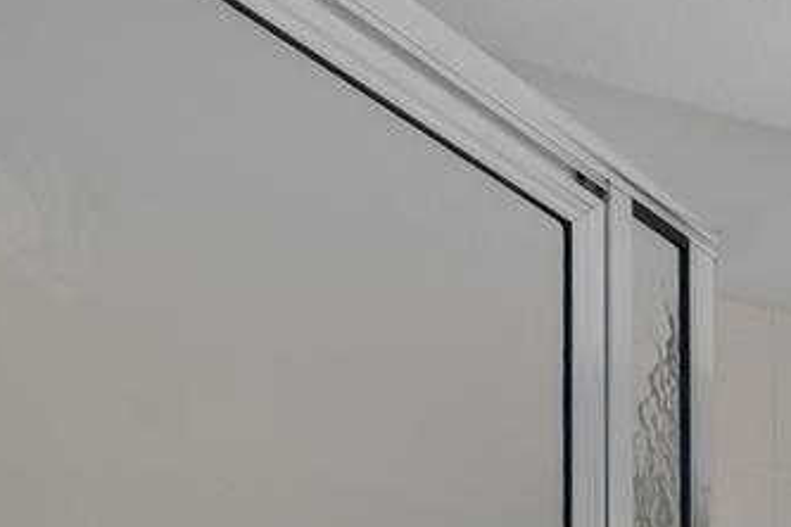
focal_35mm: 72
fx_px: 1582
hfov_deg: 20.7
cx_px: 1375
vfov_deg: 14.6
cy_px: 1135
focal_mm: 10
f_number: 9
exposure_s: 1/20
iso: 250
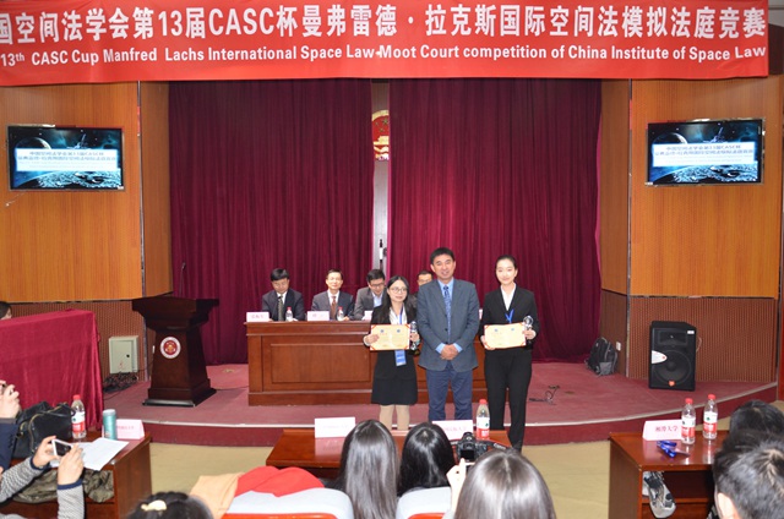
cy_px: 260
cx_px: 392
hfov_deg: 67.5
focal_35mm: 27
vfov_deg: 47.7
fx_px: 587
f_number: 3.5
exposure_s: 1/60
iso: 800
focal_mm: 18
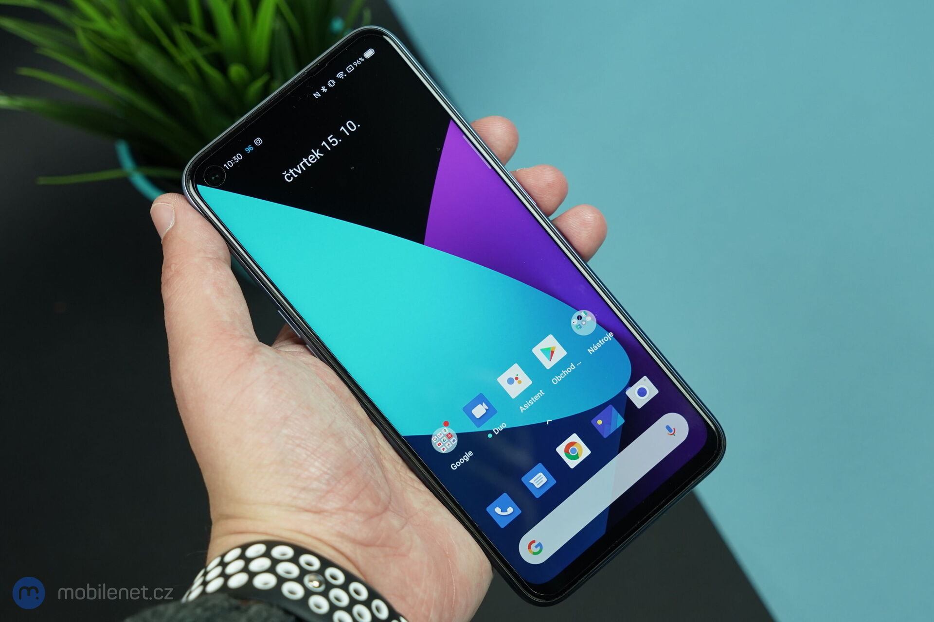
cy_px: 311
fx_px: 1323
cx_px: 467
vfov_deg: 26.5
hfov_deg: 38.9
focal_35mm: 51
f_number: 6.3
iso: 1000
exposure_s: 1/160
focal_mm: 51
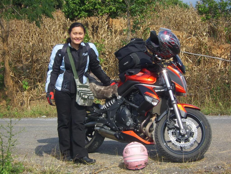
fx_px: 601
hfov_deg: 21.8
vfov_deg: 16.4
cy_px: 87
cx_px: 116
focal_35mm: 90
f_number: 7
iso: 50
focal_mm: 18.9
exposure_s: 1/250
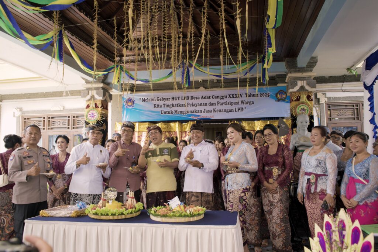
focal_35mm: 28
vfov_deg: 46.4
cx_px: 189
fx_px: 294
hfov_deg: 65.5
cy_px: 126
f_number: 5.6
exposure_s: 1/40
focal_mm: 28
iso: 160
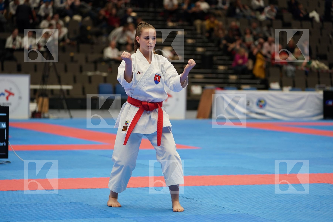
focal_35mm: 117
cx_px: 166
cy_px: 111
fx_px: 1082
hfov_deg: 17.5
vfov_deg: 11.7
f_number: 2.8
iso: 1000
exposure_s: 1/500
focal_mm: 117
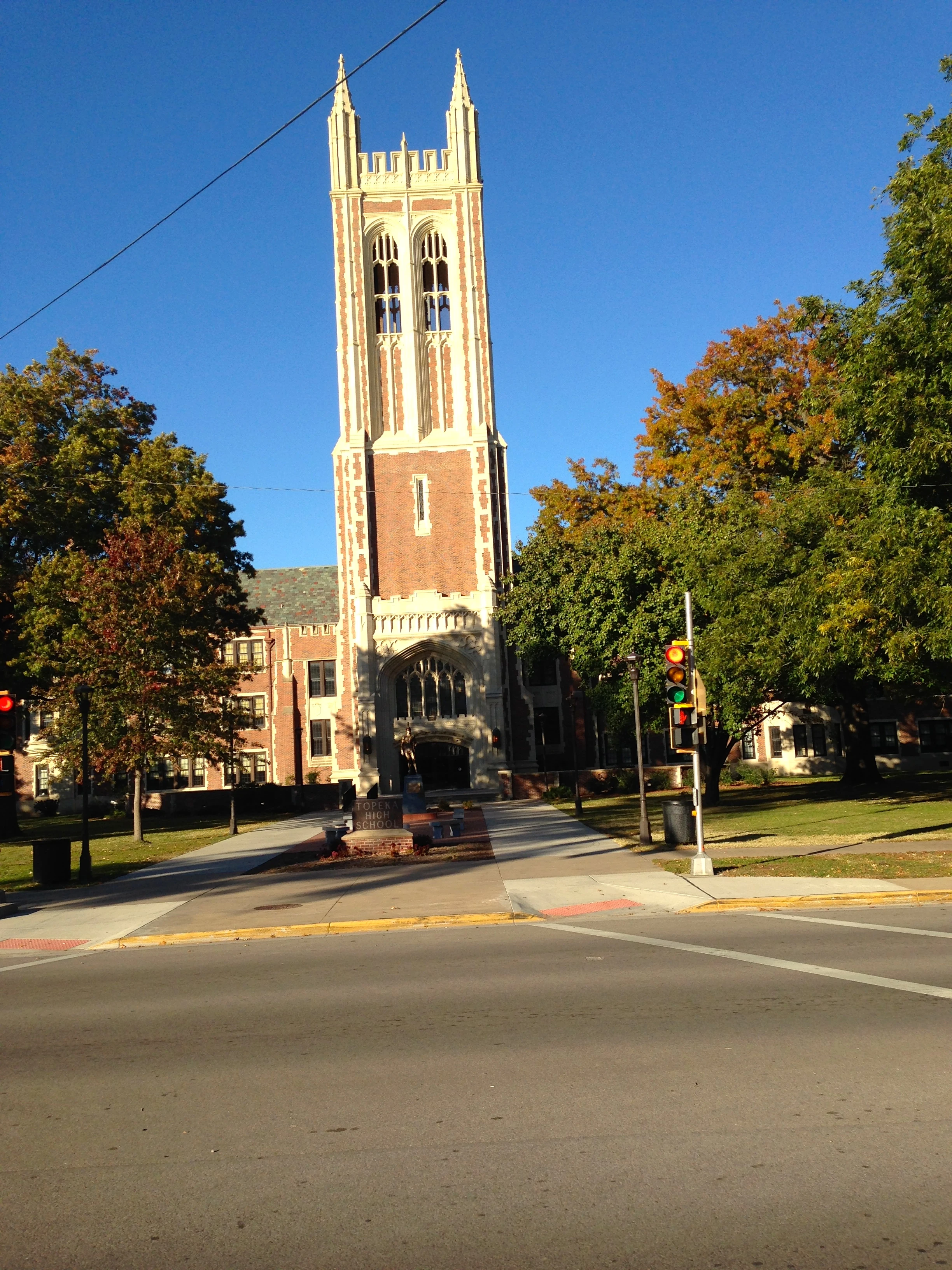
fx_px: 1210
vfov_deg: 55.4
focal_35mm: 33
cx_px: 476
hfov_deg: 42.9
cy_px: 635
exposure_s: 1/1178
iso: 50
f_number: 2.4
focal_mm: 4.12
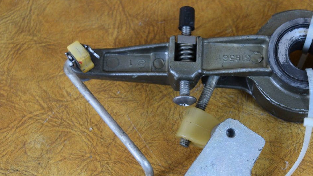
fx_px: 747
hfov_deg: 23.5
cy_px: 108
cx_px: 228
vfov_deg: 13.4
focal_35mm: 90
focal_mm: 34
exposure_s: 1/60
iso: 450
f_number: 4.5
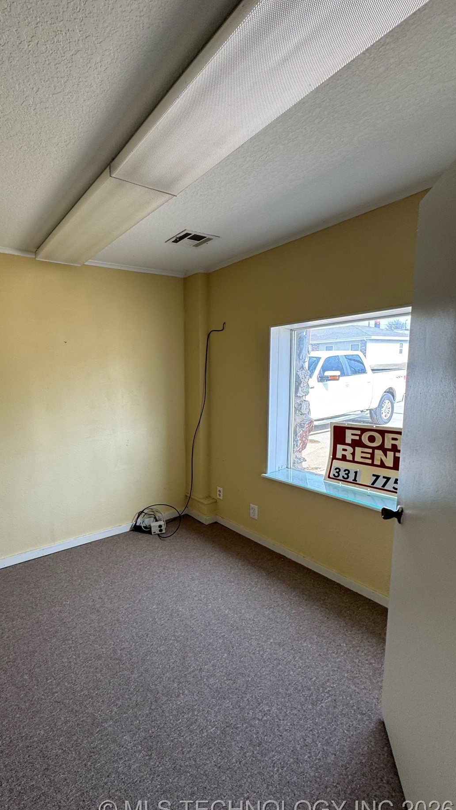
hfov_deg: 64.8
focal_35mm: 16
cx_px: 141
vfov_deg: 99.4
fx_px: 344
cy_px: 410
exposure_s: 1/99
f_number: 2.2
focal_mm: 2.22
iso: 80
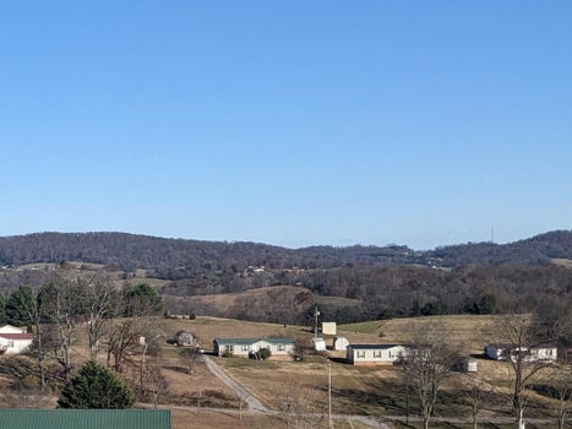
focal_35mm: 79
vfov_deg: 18.6
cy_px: 288
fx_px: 1305
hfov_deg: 23.1
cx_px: -75
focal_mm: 4.38
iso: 62
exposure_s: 1/3906
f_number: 1.73
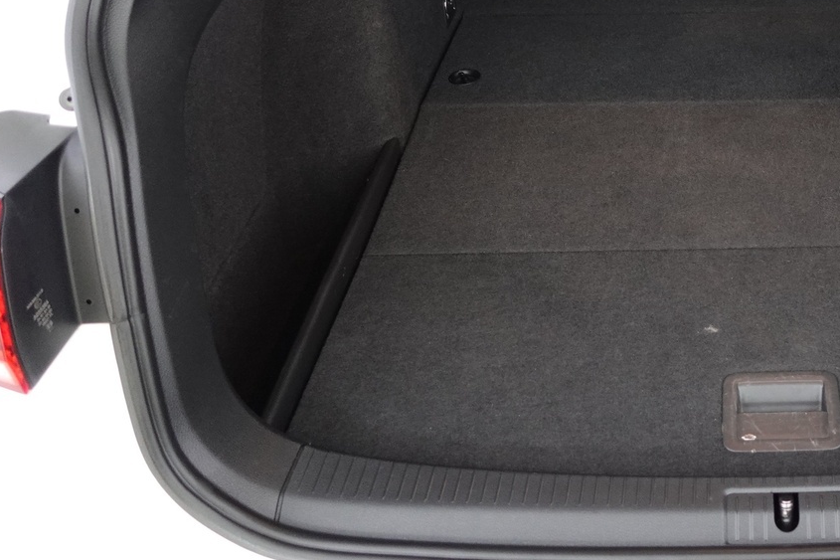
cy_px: 110
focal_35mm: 46
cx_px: 760
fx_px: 1073
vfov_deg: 28.6
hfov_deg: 39.6
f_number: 1.8
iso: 800
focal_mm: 9.4
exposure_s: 1/20
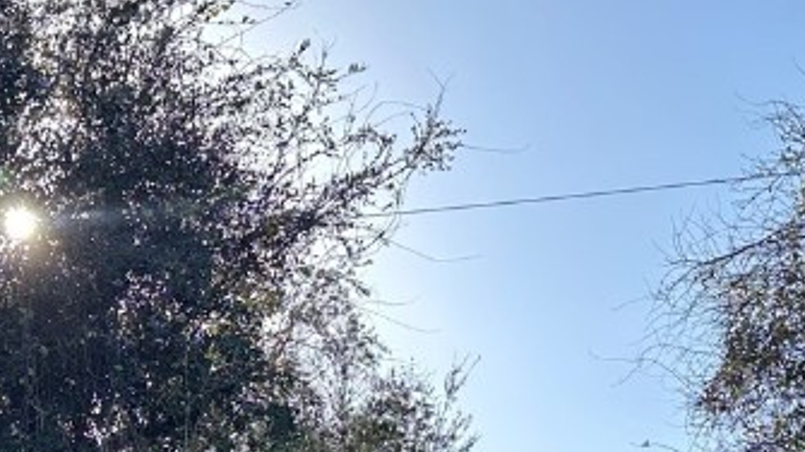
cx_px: 334
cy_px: 712
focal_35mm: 80
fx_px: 1707
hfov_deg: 26.5
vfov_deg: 14.0
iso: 80
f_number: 1.78
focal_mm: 6.86
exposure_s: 1/2110
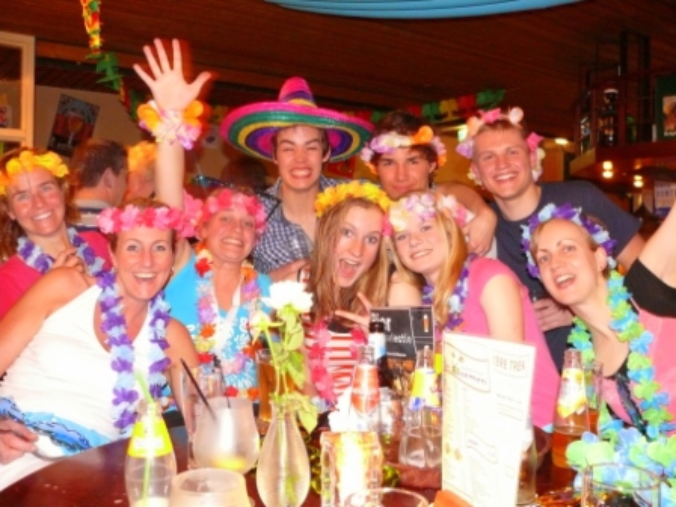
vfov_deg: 40.7
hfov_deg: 52.6
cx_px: 338
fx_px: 683
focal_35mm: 35
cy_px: 254
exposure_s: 1/6
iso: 400
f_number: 2.8
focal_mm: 7.4
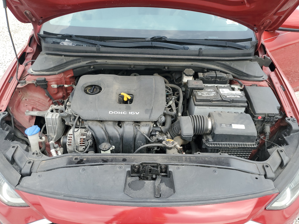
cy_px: 114
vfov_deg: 51.4
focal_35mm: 27
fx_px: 233
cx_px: 150
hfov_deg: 65.3
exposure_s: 1/556
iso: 50
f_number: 1.5
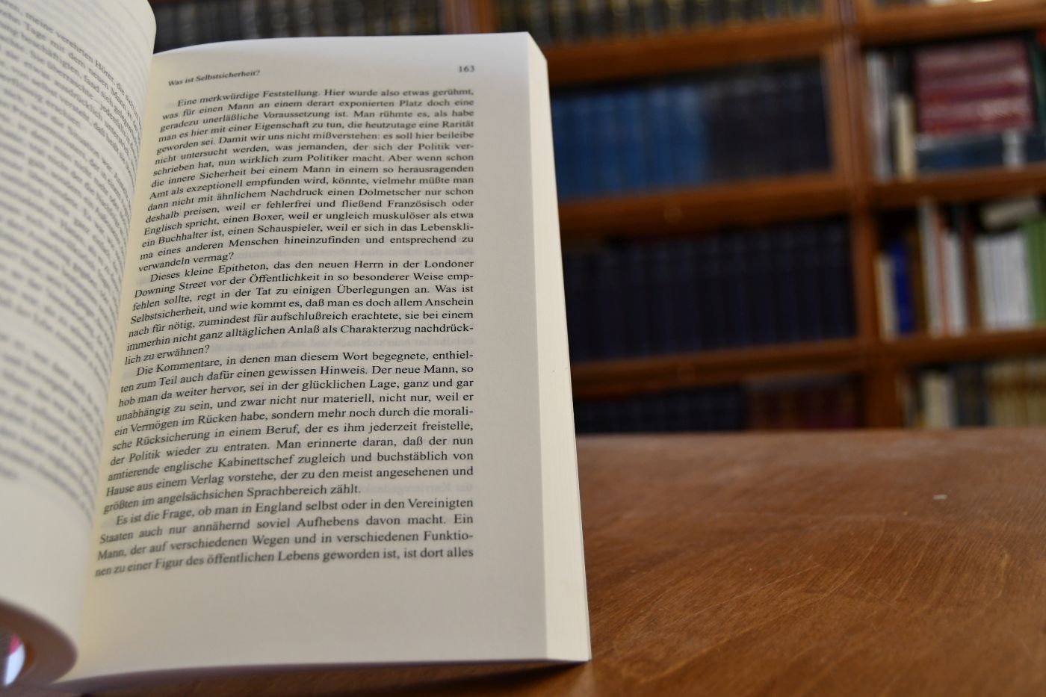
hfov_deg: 46.4
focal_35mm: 42
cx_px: 523
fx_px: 1220
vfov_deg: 31.9
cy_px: 348
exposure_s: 1/125
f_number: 4
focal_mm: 28
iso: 800
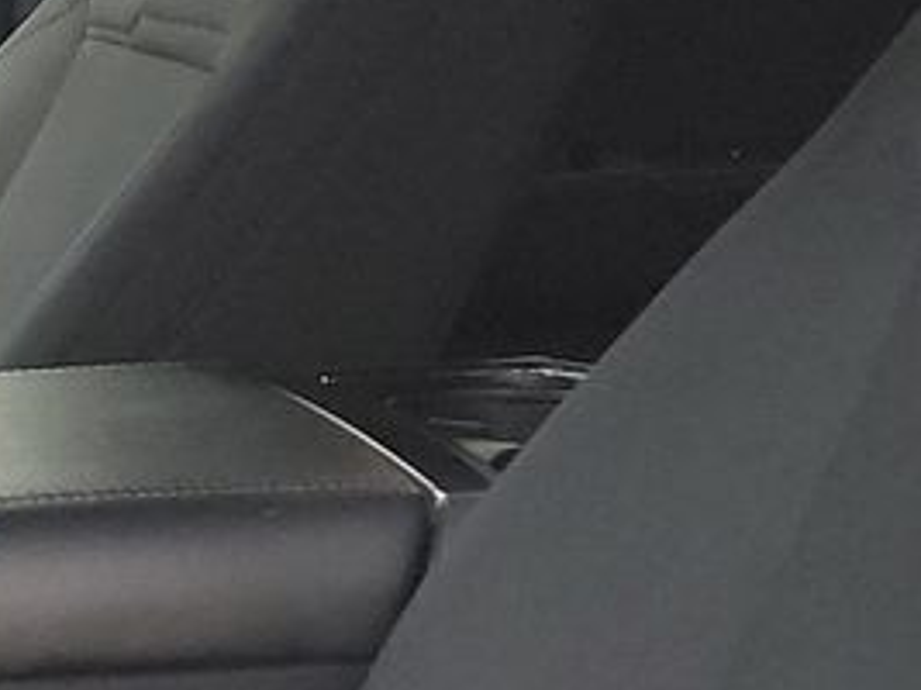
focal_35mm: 144
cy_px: 390
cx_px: -597
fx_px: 3830
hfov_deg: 12.8
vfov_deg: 10.3
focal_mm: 6.7
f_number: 1.8
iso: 631
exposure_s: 1/59
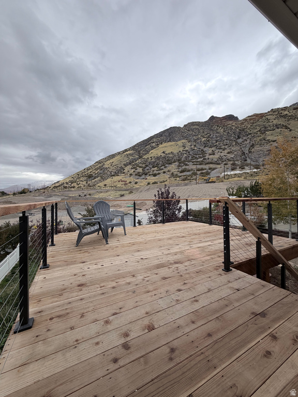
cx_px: 149
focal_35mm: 14
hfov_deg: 85.7
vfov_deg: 102.1
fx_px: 161
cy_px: 198
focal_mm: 2.22
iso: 40
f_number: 2.2
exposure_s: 1/770
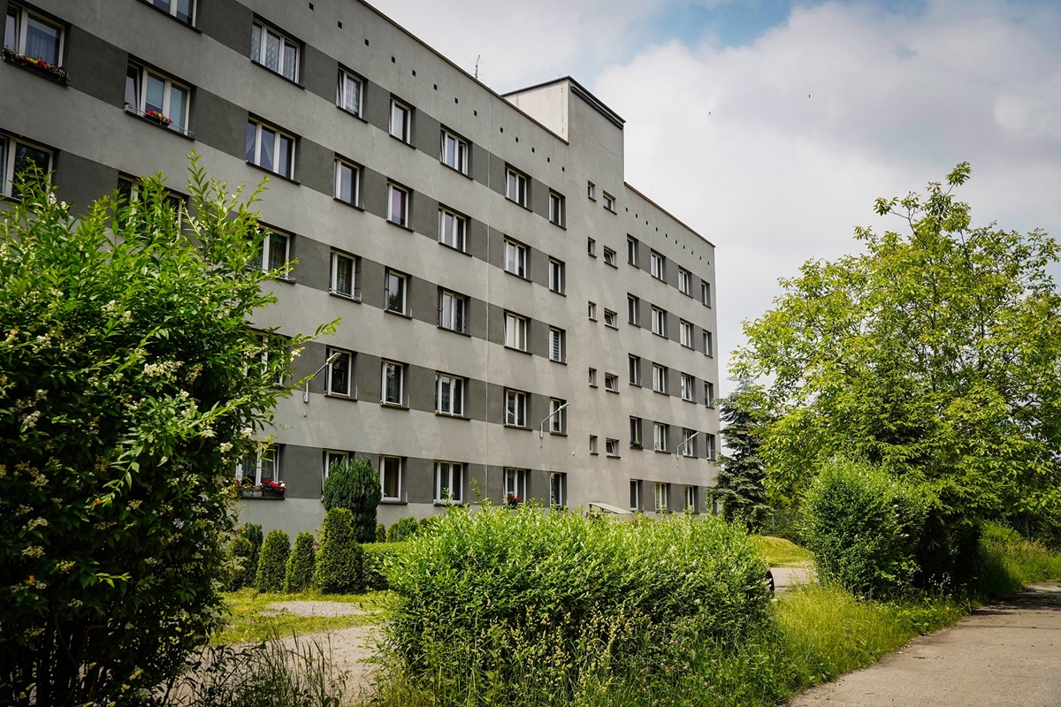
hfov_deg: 57.2
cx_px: 530
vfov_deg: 40.0
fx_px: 973
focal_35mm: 33
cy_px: 354
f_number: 4
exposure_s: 1/2000
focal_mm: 22
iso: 320
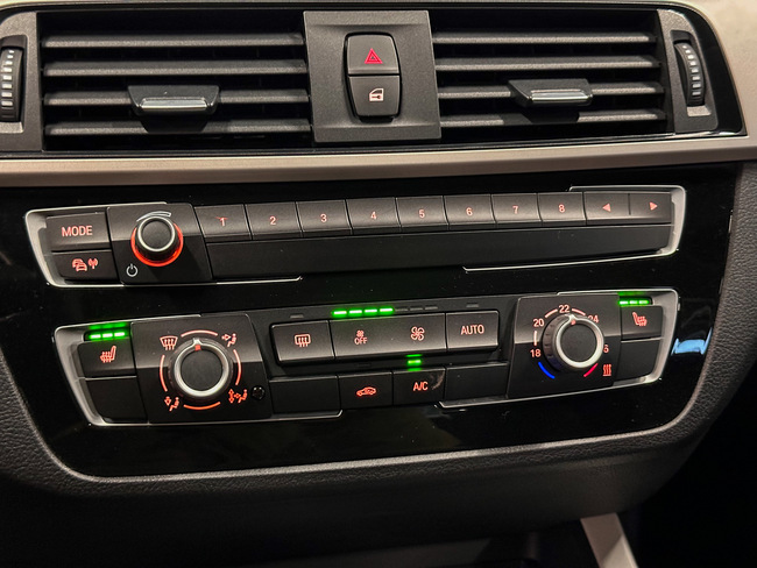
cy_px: 284
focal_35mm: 48
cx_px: 378
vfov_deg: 30.3
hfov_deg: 39.6
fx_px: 1050
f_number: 1.78
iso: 640
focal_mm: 6.86
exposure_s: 1/20
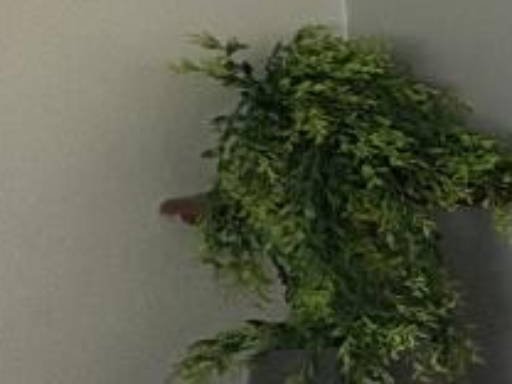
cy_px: 192
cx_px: 1243
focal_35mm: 69
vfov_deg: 21.3
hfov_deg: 15.0
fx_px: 1021
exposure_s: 1/168
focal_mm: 2.22
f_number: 2.2
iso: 64
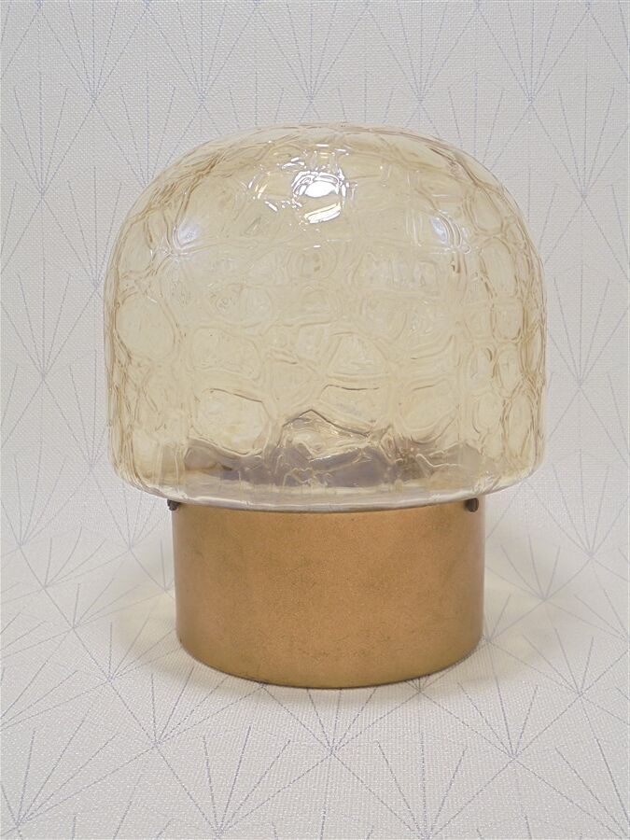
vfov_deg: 43.9
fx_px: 1043
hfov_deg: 33.6
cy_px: 420
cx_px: 315
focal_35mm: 43
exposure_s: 1/40
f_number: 4.5
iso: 100
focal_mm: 7.8
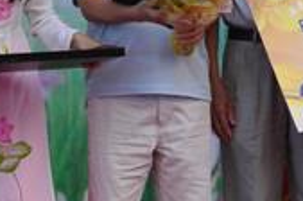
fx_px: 3822
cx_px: 576
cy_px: -102
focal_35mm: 455
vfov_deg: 3.0
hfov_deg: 4.5
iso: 400
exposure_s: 1/125
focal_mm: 50
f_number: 8
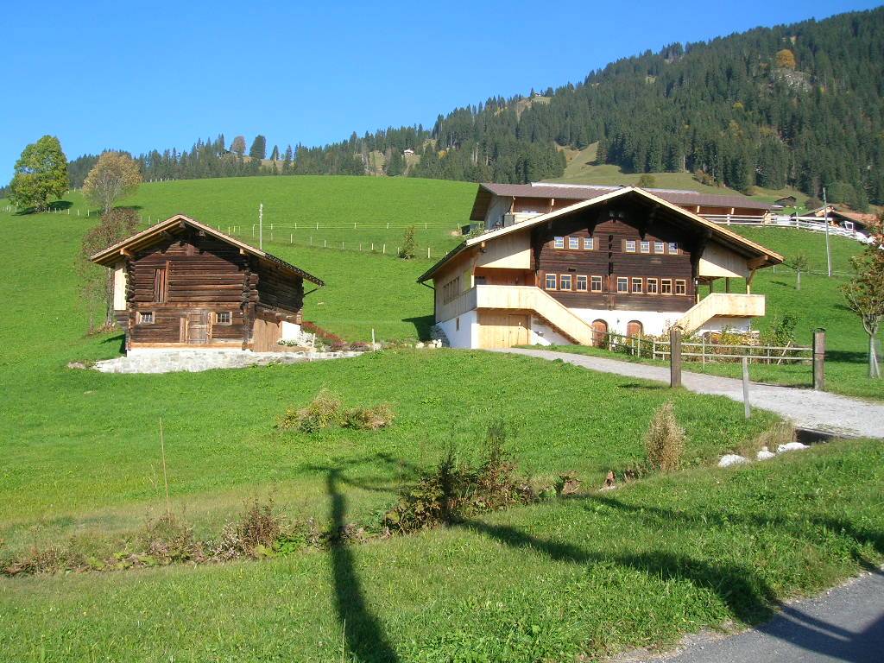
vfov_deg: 41.8
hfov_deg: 54.0
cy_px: 332
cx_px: 442
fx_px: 868
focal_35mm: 34
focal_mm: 5.7
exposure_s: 1/267
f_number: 4.9
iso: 50
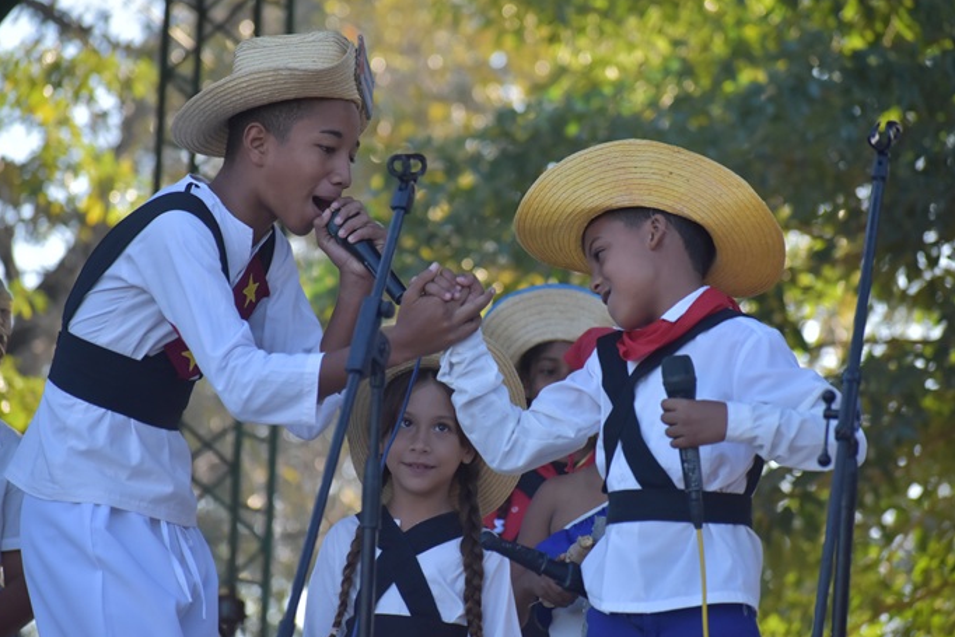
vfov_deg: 5.6
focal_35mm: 245
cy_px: 316
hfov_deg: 8.4
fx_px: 6500
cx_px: 470
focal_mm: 160
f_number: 5
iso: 800
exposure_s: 1/1000
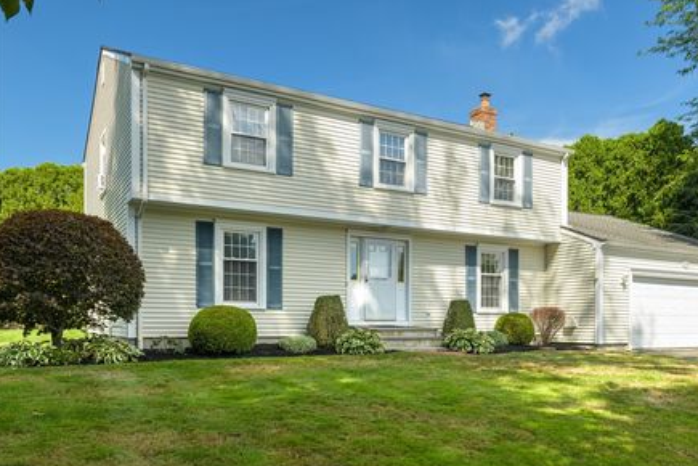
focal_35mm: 31
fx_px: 601
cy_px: 237
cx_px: 395
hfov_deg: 60.1
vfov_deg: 42.3
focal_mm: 27
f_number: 7.1
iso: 200
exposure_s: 1/125
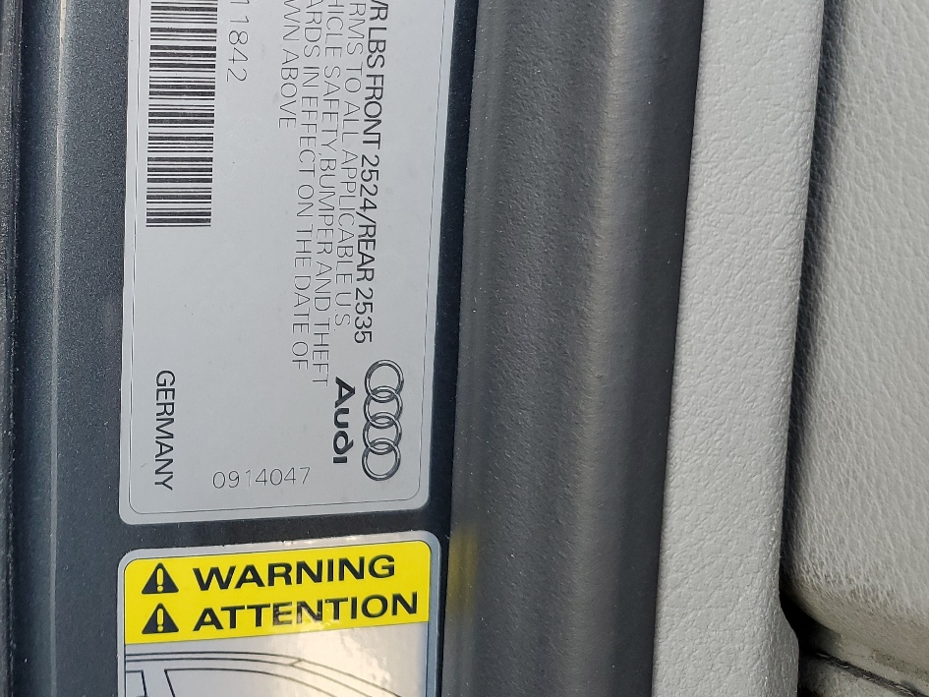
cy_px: 127
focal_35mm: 44
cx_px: 234
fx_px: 1181
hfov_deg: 41.7
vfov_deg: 31.9
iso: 57
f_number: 1.5
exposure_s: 1/120
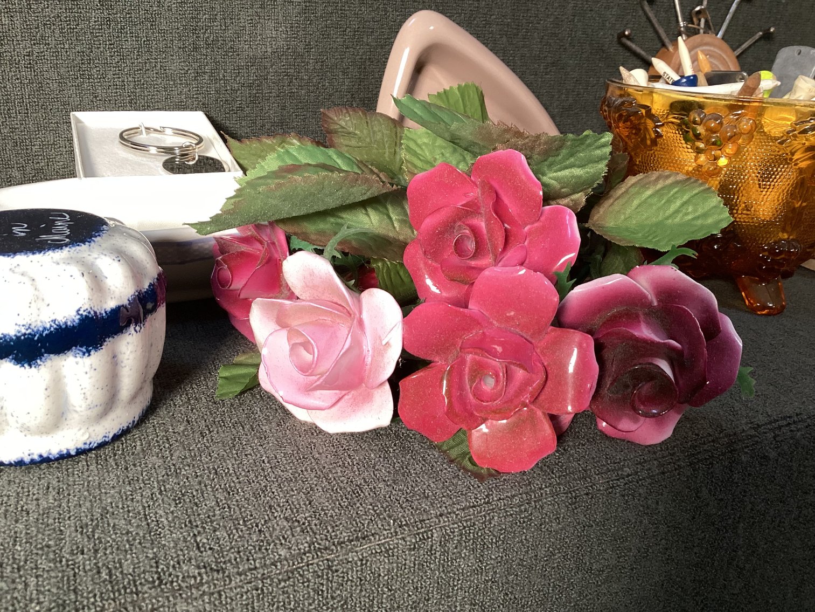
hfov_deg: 58.3
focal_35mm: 31
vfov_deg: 45.4
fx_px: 730
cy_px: 306
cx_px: 408
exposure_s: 1/50
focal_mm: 3.3
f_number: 2.4
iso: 100
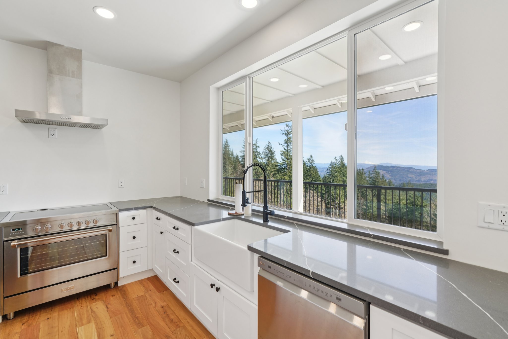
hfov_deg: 96.7
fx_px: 226
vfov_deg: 73.7
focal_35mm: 16
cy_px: 170
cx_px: 254
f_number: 8
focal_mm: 16
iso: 400
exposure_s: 1/160
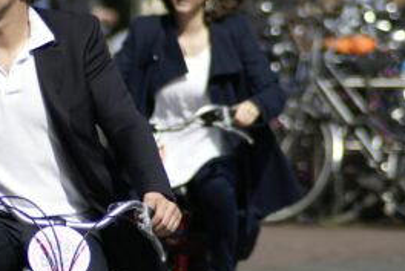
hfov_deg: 2.6
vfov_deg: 1.8
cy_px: 145
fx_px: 8835
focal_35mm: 784
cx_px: -12
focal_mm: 230
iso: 100
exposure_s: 1/500
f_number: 6.3
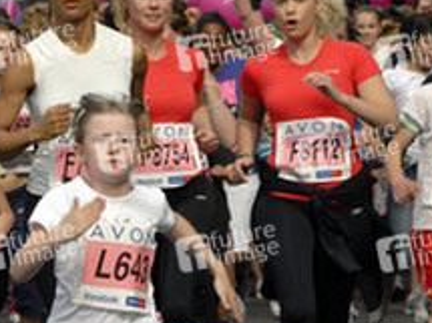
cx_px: 171
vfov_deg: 2.6
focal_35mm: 573
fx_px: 7147
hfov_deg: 3.5
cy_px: 199
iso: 250
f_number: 14
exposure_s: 1/250
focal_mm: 190
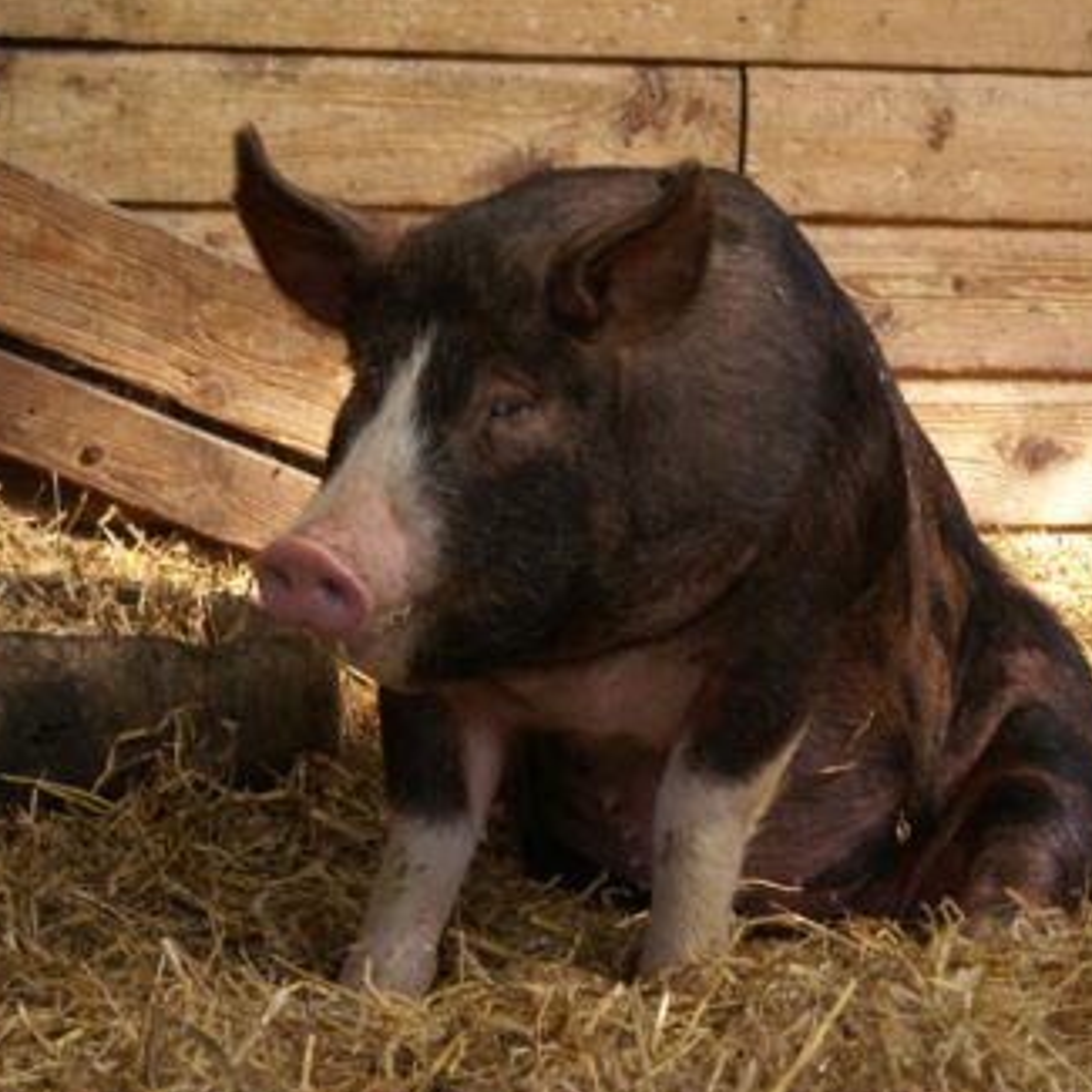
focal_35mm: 165
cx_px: 638
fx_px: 5889
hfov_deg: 10.6
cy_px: 528
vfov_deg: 10.6
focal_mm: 70
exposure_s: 1/125
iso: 320
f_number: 5.6
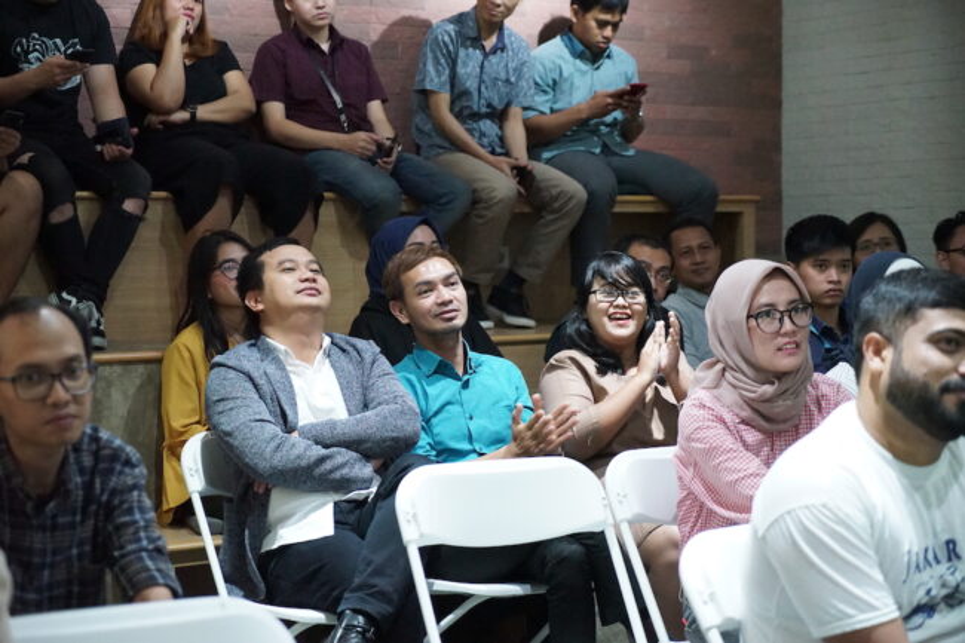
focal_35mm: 70
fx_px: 1876
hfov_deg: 28.9
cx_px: 482
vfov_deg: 19.4
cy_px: 322
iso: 8000
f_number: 4
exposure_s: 1/160
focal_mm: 70
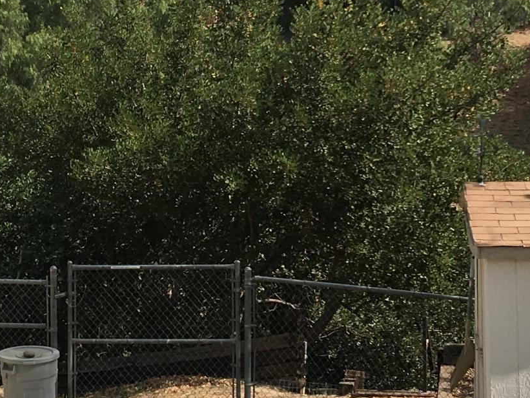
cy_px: 133
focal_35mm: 106
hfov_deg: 18.3
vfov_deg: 13.9
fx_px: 1623
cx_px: 83
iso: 25
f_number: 2.2
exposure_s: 1/1241
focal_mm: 4.15
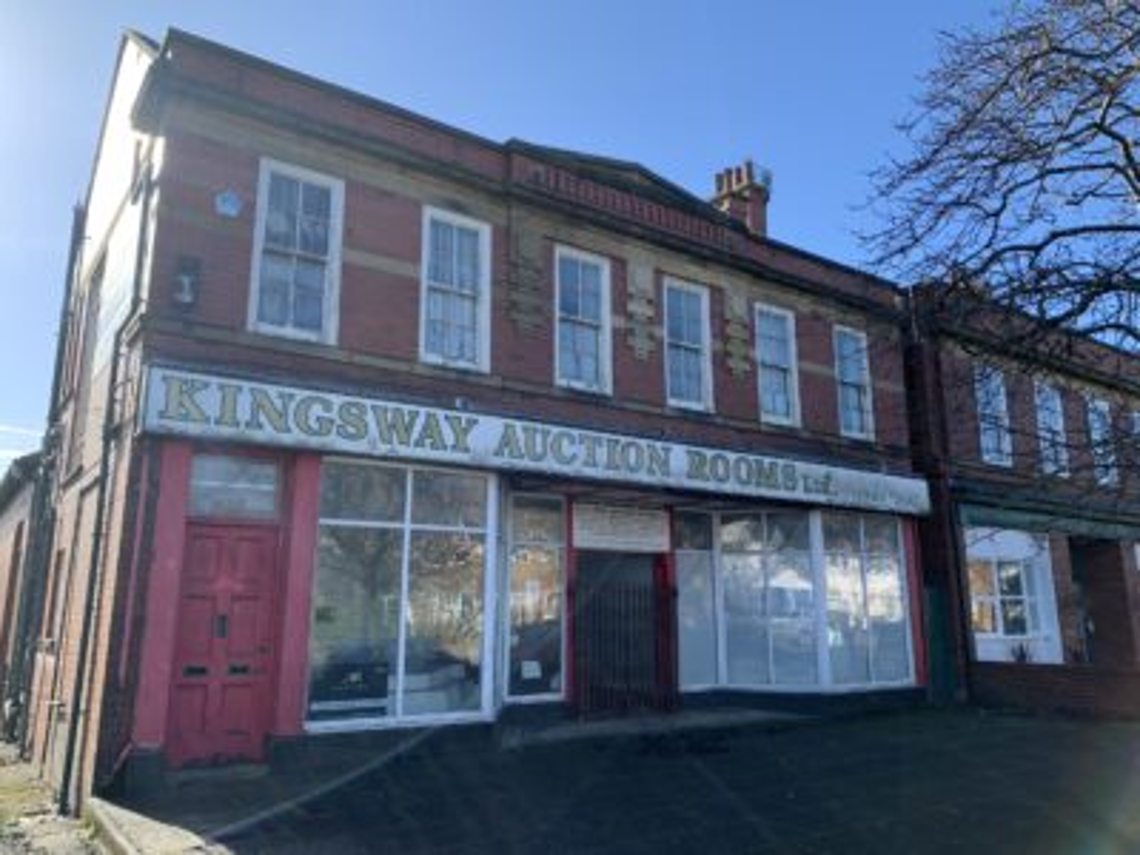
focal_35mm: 26
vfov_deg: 53.1
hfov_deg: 67.3
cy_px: 428
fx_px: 856
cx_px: 570
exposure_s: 1/706
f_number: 1.8
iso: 25
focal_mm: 4.25
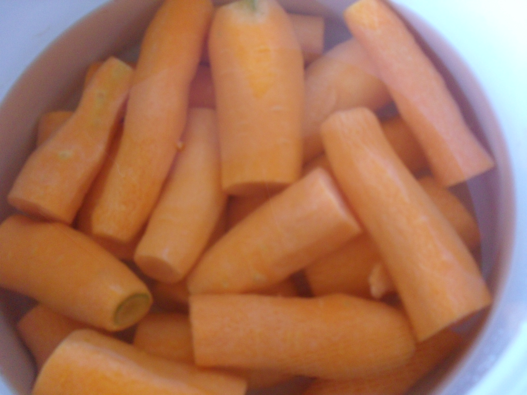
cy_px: 198
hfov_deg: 49.0
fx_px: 579
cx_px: 264
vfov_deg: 37.7
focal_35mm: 38
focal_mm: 6.3
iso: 200
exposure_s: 1/20
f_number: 2.8
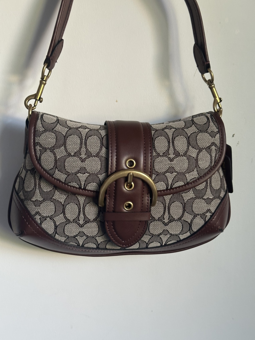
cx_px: 128
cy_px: 170
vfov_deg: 39.7
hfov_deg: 30.3
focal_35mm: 48
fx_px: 471
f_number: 1.78
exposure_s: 1/60
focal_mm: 6.86
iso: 200
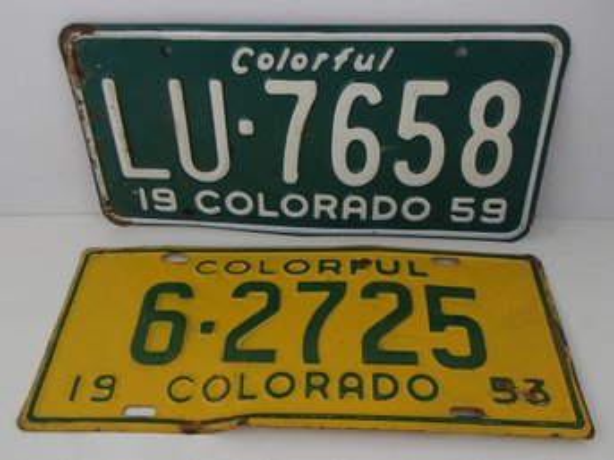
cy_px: 230
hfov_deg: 50.2
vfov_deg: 38.6
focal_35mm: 37
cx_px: 307
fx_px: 656
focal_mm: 6.64
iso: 160
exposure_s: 1/160
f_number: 4.7
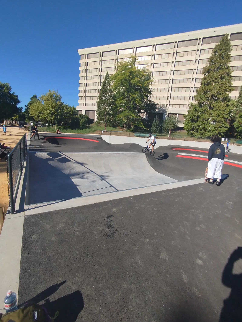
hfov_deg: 81.8
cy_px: 161
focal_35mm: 15
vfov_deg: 98.2
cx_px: 121
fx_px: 140
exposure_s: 1/1649
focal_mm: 1.65
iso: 50
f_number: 2.2
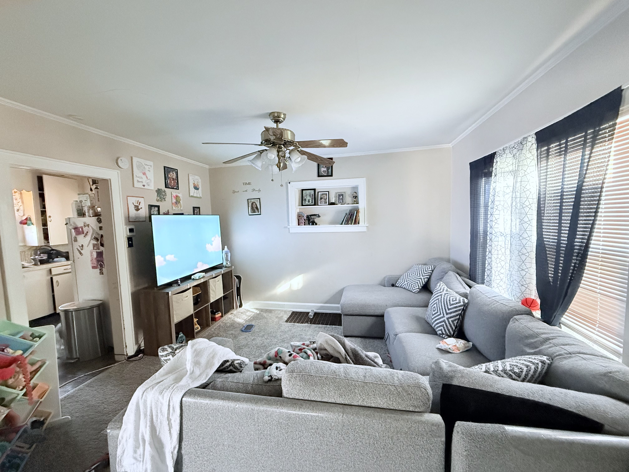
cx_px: 314
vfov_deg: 85.7
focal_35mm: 14
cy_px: 236
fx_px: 254
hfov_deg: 102.1
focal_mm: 2.22
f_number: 2.2
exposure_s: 1/60
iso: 1000
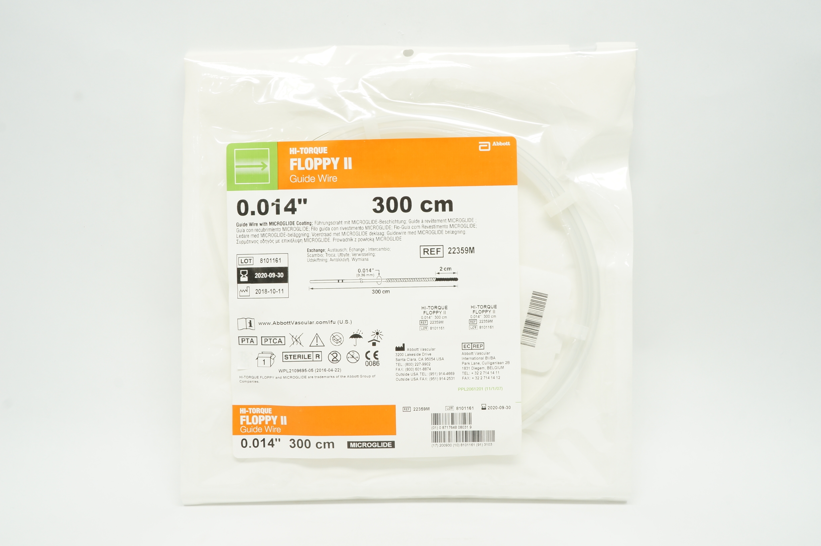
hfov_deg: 57.3
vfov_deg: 39.9
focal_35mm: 33
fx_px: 752
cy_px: 273
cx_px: 410
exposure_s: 1/13
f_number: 13
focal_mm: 22
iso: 400
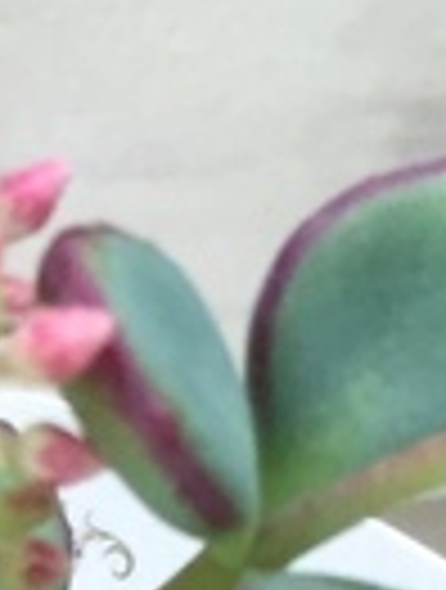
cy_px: 1480
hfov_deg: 6.7
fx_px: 3522
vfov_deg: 8.6
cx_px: -770
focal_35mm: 206
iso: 50
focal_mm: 4.15
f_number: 2.2
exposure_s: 1/120
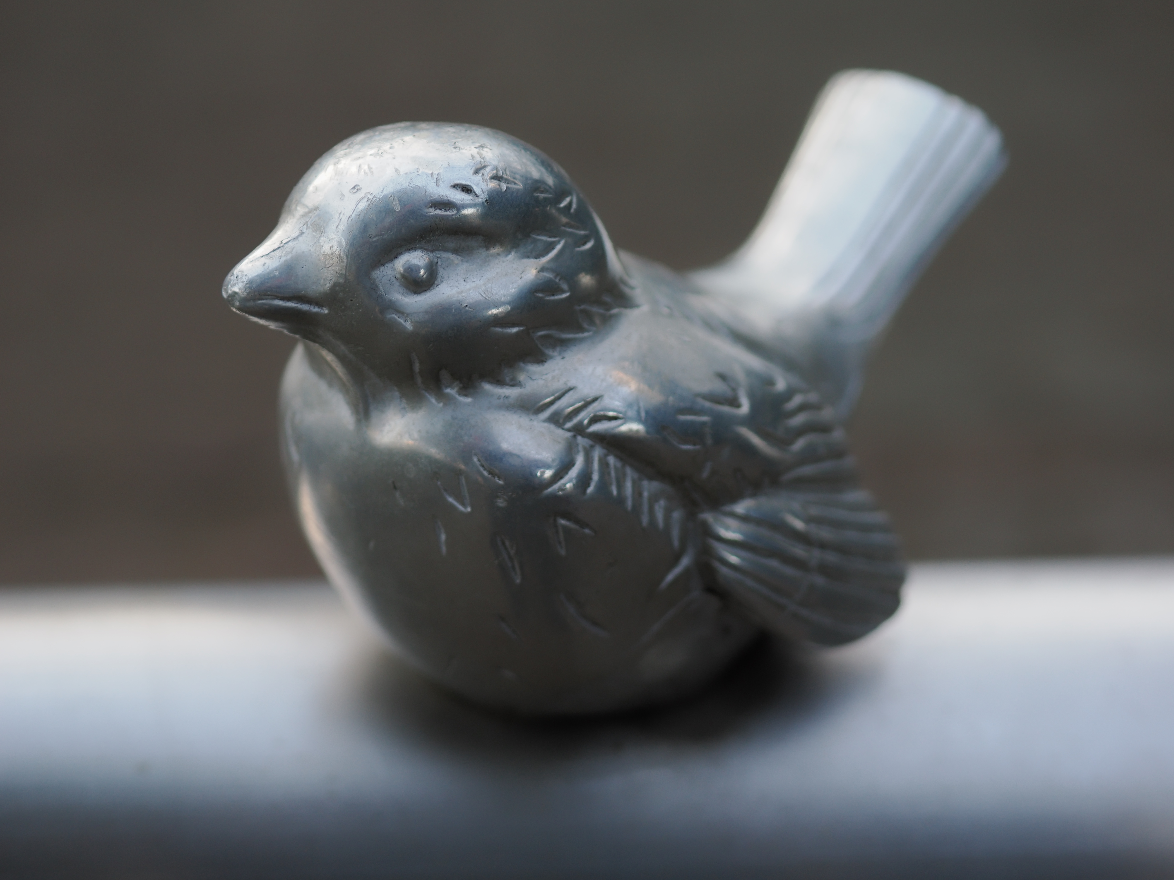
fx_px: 2374
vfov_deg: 21.0
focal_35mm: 70
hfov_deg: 27.8
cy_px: 440
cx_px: 587
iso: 400
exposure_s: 1/200
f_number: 3.5
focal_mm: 35
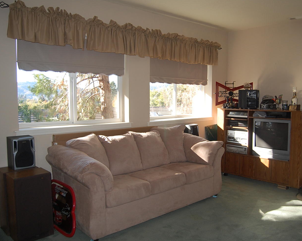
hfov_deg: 57.0
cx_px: 167
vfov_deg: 47.1
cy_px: 120
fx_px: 277
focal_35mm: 31
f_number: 3.5
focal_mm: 18
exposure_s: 1/250
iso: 400
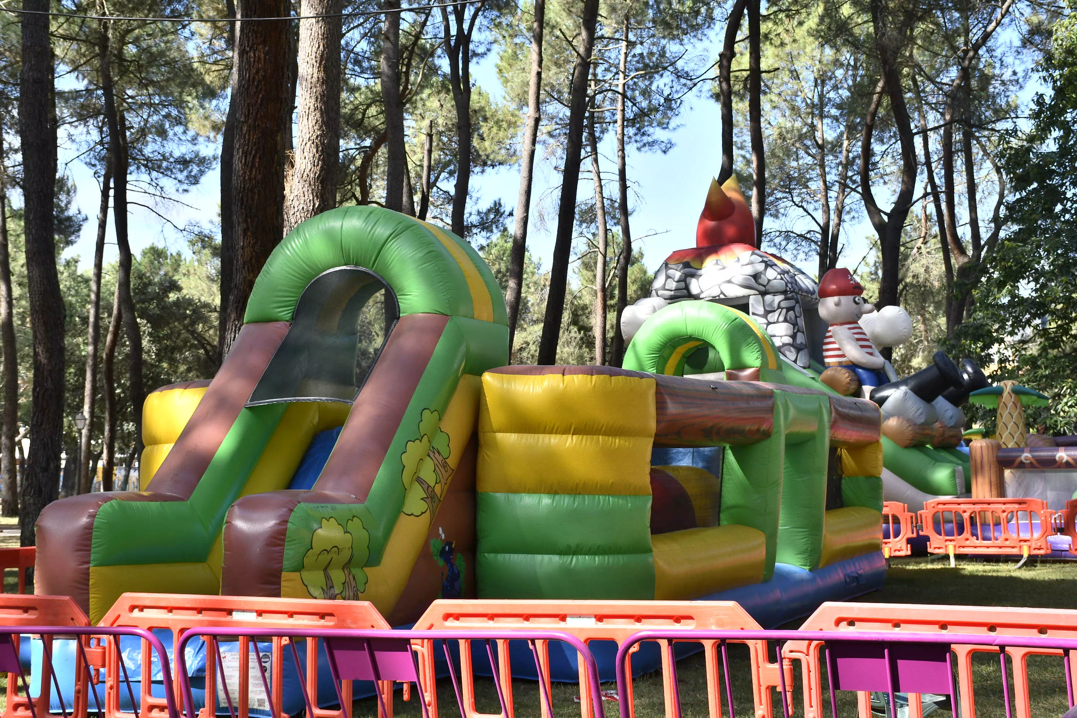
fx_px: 1705
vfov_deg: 23.8
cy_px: 359
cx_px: 538
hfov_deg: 35.1
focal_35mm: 57
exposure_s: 1/250
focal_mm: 38
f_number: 8
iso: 200
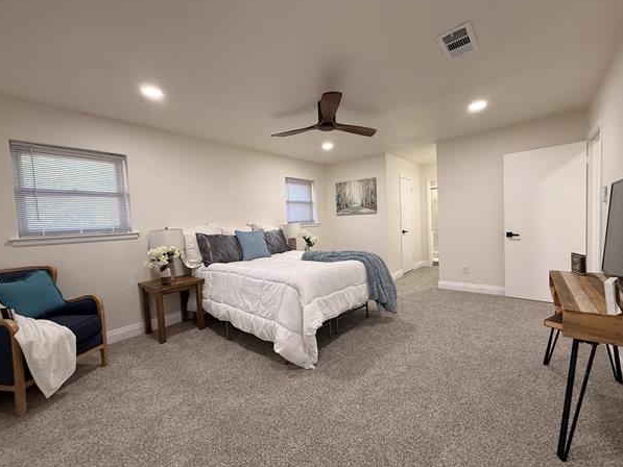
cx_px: 313
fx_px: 270
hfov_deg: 98.2
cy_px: 236
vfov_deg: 81.8
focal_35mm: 15
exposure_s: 1/120
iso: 250
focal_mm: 2.22
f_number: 2.2
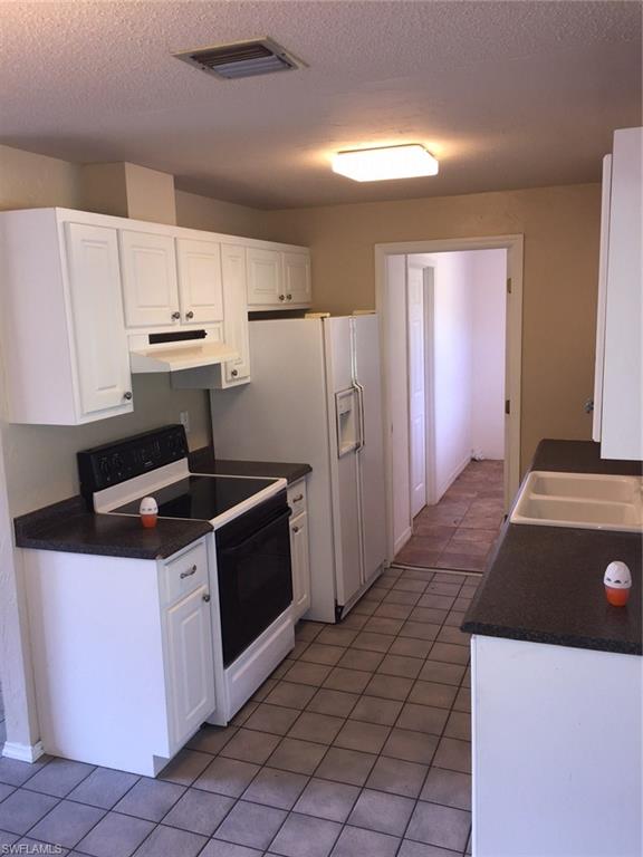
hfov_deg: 48.2
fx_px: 718
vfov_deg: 61.7
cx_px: 322
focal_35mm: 29
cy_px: 428
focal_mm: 4.15
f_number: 2.2
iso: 40
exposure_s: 1/30
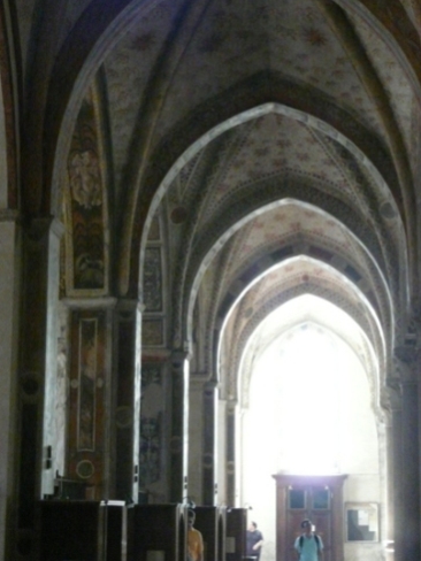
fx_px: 1459
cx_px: 252
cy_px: 251
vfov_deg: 21.8
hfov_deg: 16.4
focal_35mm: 90
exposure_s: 1/5
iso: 800
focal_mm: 10.8
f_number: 6.3
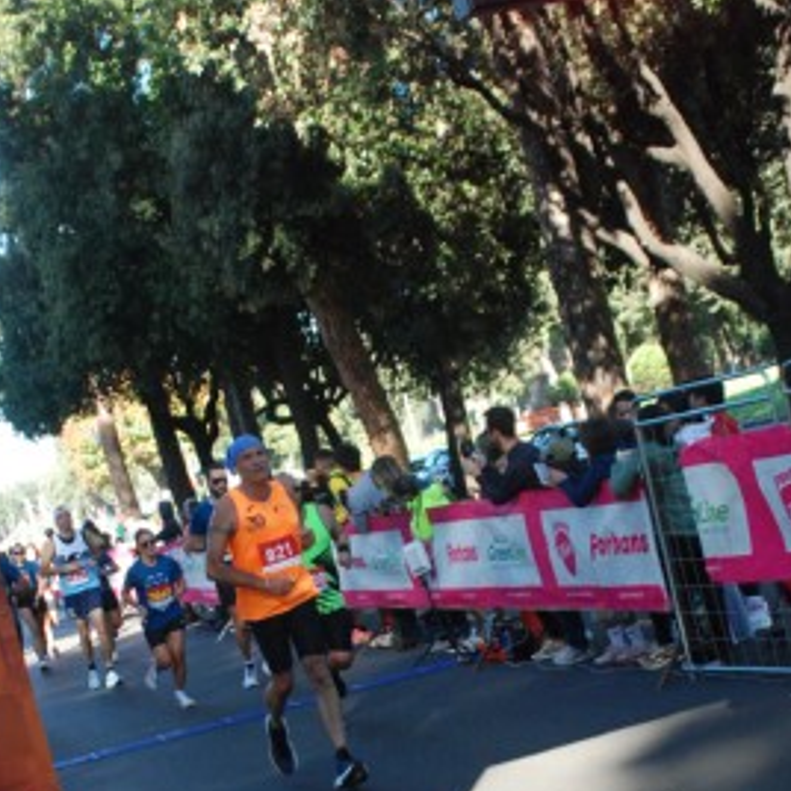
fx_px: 2068
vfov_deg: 21.4
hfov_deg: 21.6
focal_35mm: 80
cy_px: 632
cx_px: 453
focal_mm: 28
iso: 1000
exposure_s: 1/640
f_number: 4
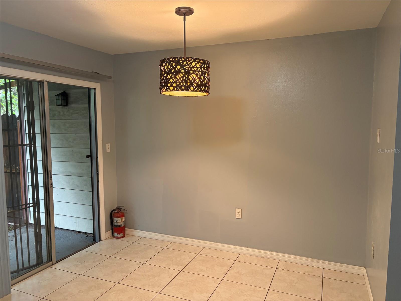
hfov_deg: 67.3
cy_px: 150
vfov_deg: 53.1
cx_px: 200
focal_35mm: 26
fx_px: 301
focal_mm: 5.96
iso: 160
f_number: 1.6
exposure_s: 1/60
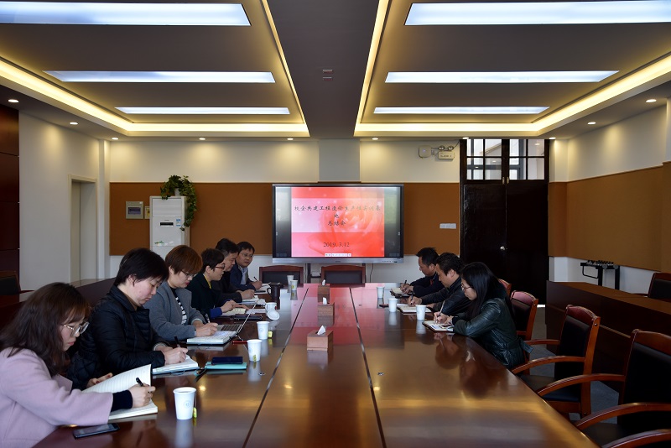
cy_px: 224
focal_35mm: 34
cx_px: 336
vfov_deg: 38.9
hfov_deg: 55.8
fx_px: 634
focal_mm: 34
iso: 400
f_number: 4
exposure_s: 1/80
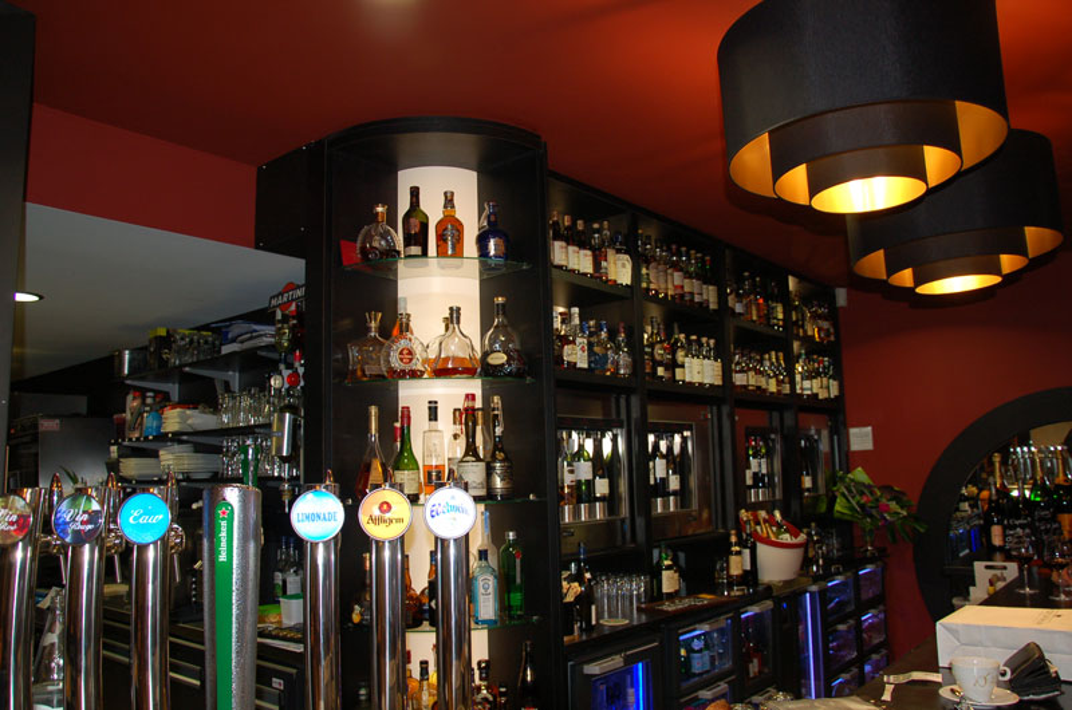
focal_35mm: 27
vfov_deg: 47.7
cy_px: 355
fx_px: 802
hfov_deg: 67.5
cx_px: 536
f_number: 3.5
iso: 400
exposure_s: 1/60
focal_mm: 18
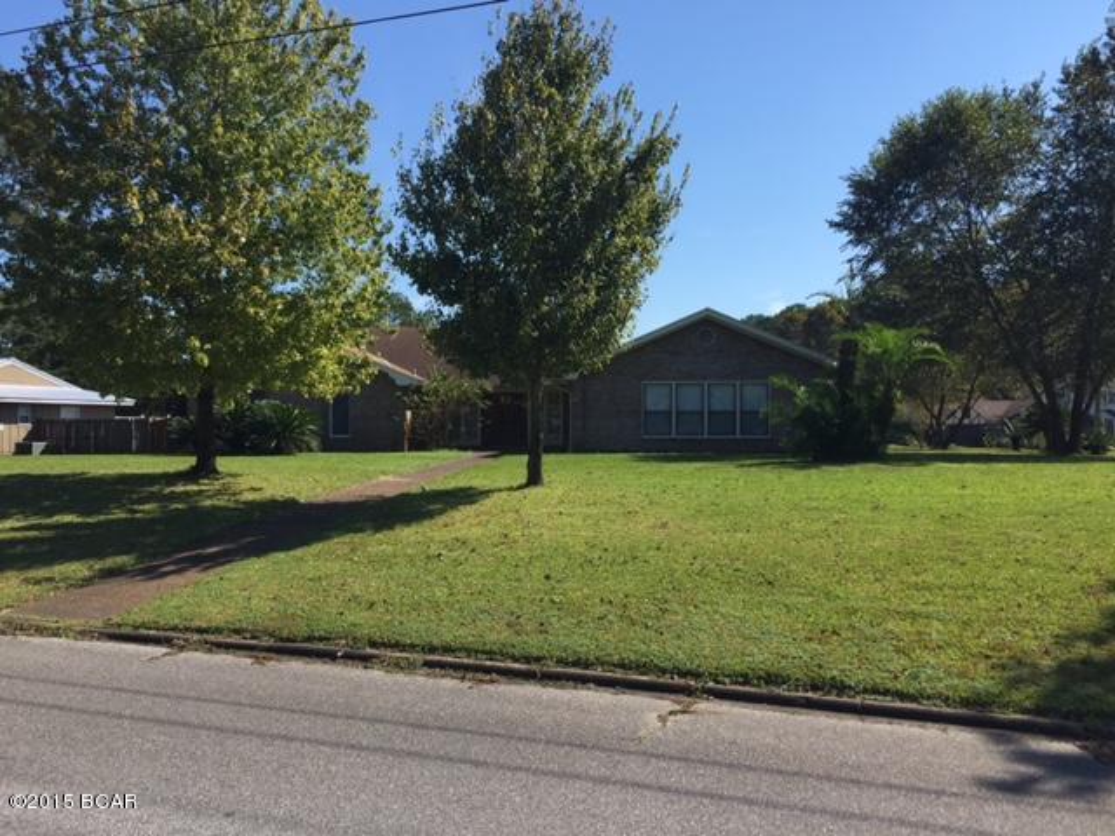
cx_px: 558
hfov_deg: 61.7
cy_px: 418
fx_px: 934
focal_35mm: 29
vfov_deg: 48.2
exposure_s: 1/1799
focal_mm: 4.15
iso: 32
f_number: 2.2
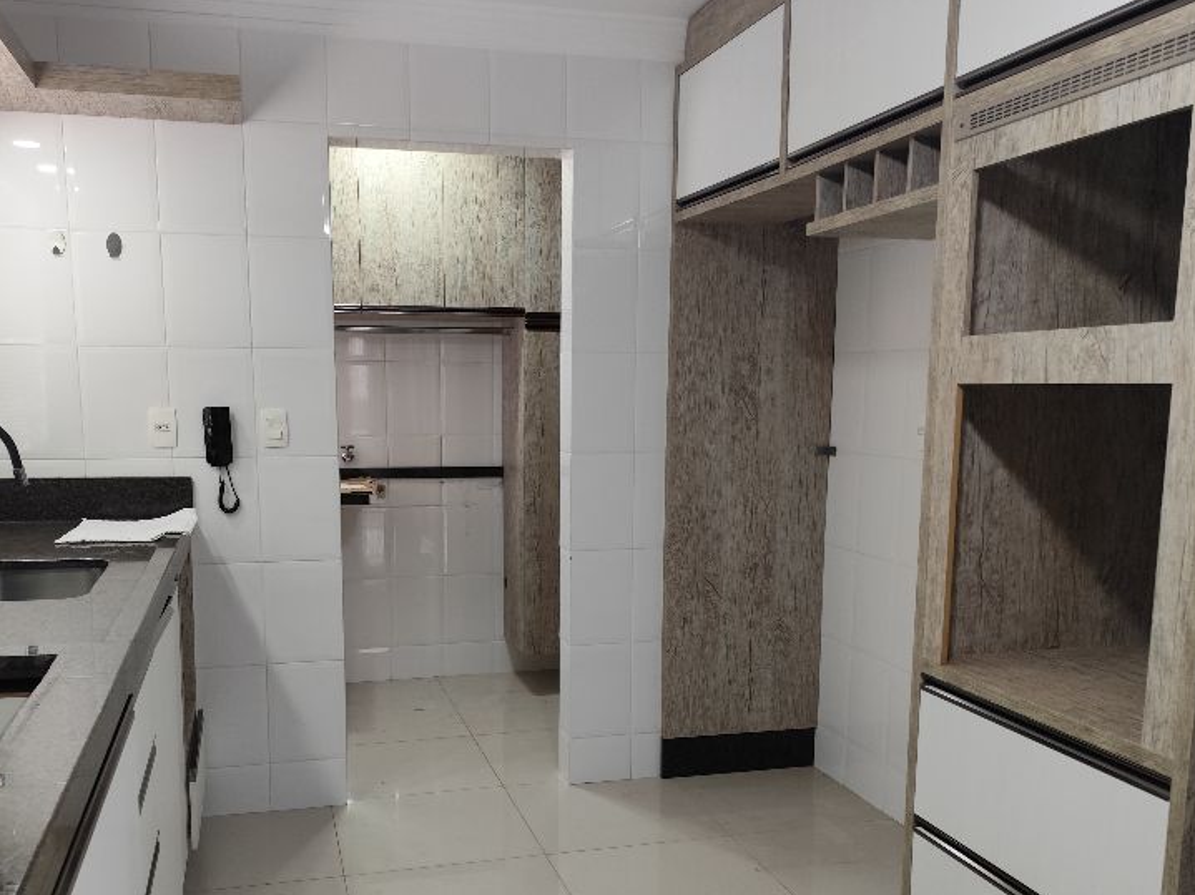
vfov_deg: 43.8
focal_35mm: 32
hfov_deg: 56.8
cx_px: 552
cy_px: 565
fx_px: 1105
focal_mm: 6.19
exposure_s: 1/120
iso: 500
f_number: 1.65
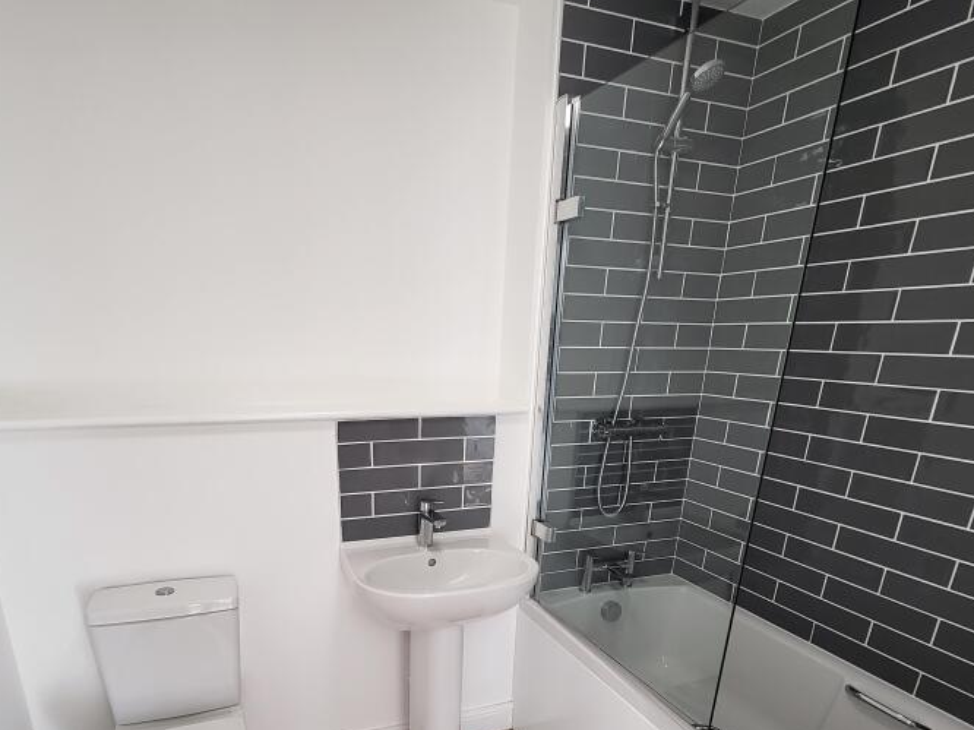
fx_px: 563
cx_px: 434
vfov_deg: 62.5
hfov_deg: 81.5
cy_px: 538
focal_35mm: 20
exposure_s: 1/50
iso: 100
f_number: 2.2
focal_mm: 1.74
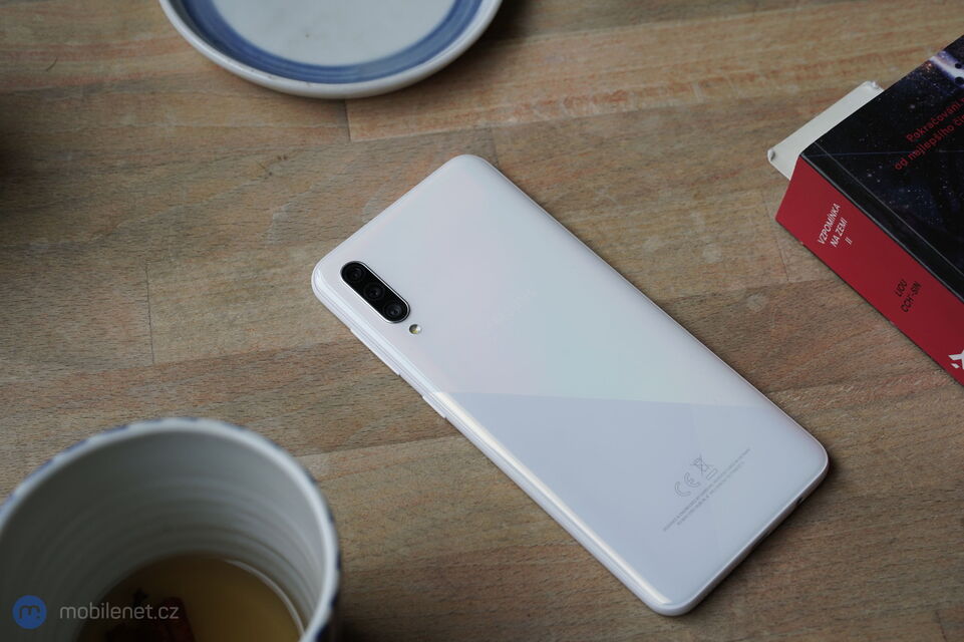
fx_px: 1472
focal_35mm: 55
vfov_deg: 24.6
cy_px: 321
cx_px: 482
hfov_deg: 36.3
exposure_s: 1/160
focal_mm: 55
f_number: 7.1
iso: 640
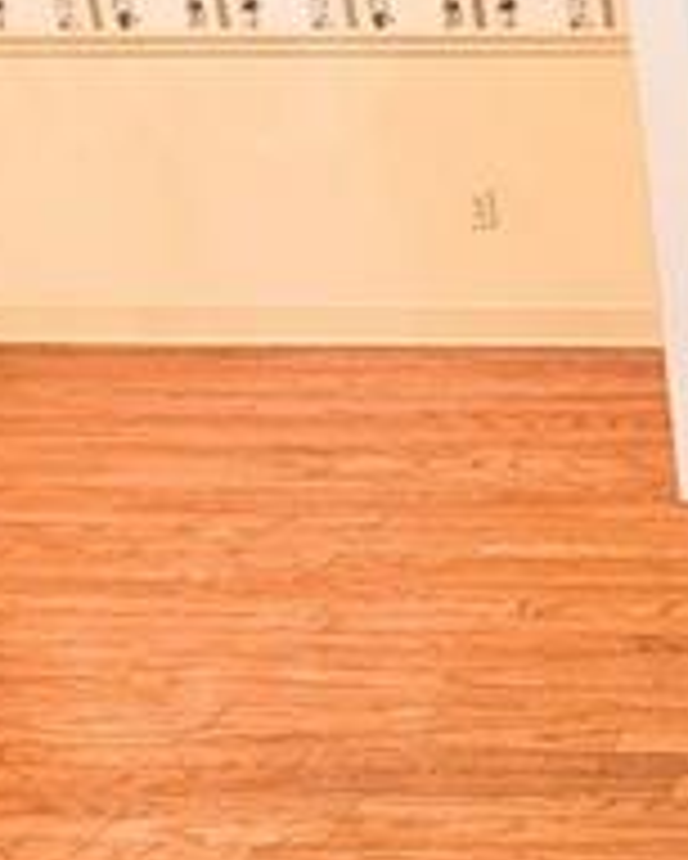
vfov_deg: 36.2
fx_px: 1297
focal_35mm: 51
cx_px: 1120
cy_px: 270
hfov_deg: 22.4
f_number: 2.2
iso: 320
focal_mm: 2.2
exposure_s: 1/40
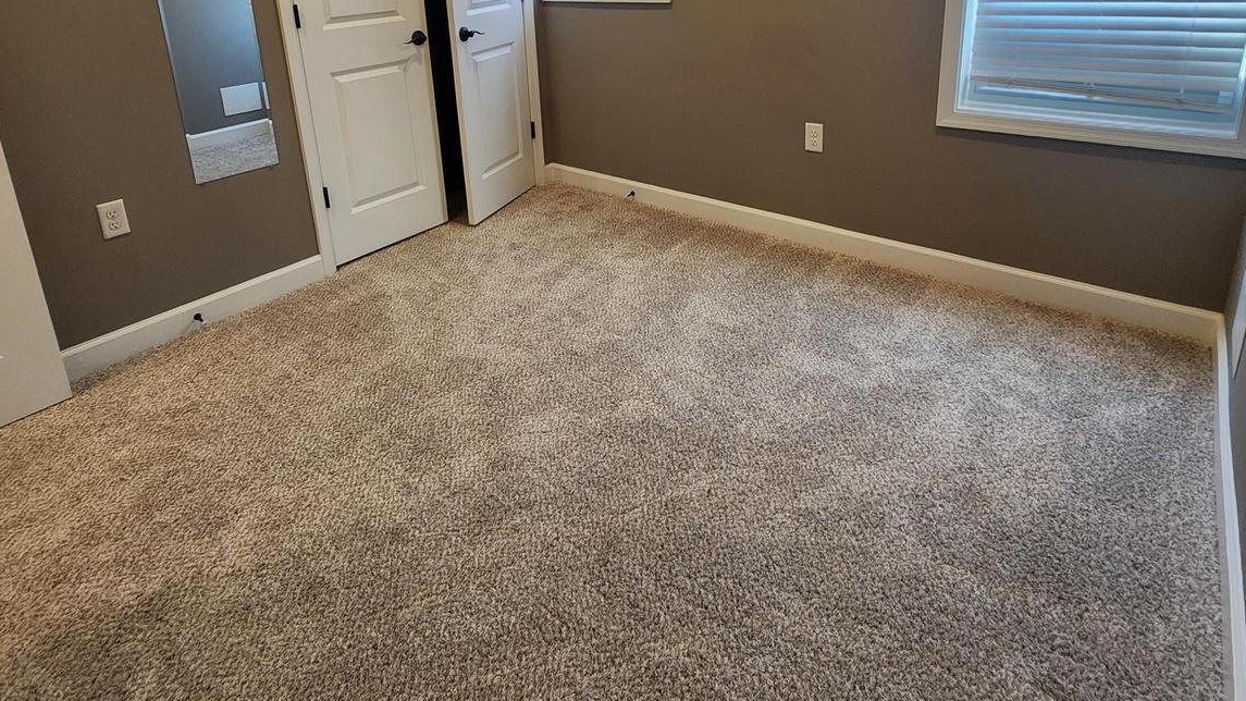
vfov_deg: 54.4
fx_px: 628
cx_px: 620
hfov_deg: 89.6
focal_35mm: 19
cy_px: 142
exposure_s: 1/60
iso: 400
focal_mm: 2.2
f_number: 2.2
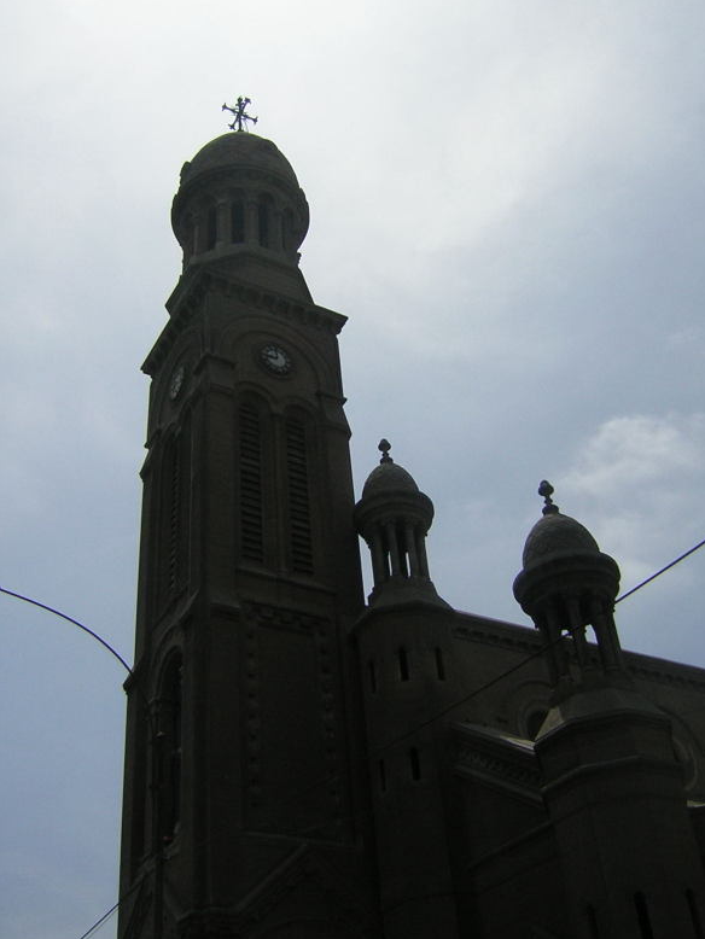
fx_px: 1004
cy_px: 460
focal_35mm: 37
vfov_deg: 50.1
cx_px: 360
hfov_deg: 38.7
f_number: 5.2
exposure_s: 1/1000
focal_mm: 4.7
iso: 50
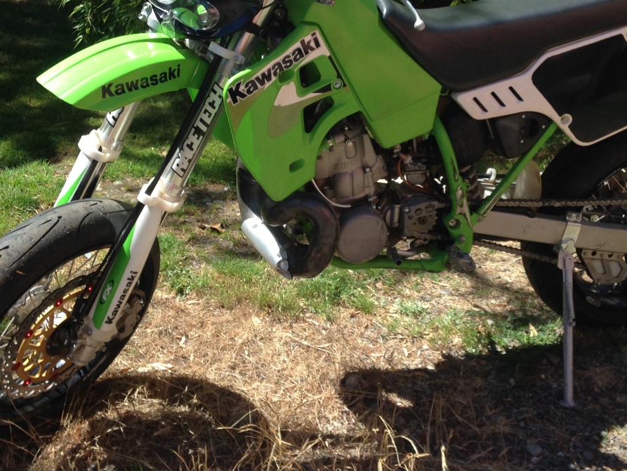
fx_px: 1051
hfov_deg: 33.2
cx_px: 338
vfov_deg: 25.1
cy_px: 161
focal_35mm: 58
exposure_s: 1/686
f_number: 2.4
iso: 50
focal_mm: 4.12
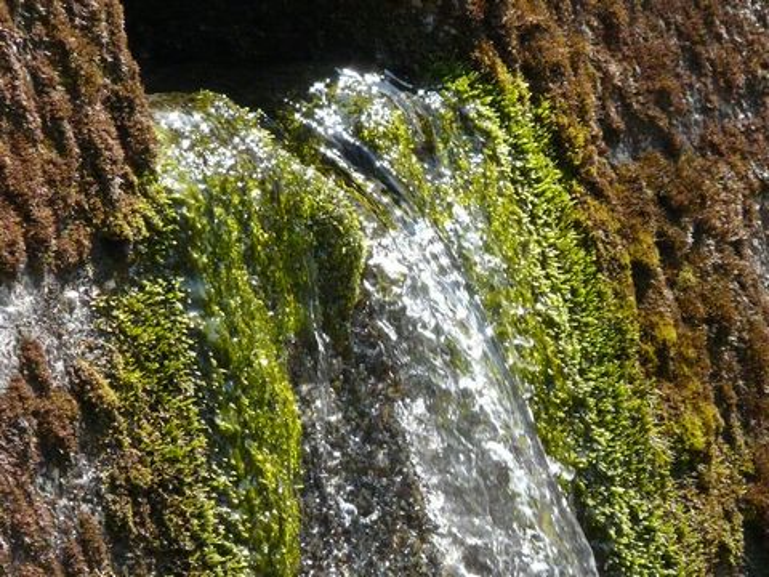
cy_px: 288
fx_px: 11730
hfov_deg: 3.8
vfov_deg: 2.8
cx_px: 384
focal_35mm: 528
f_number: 3.6
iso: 500
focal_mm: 54.4
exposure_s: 1/1000
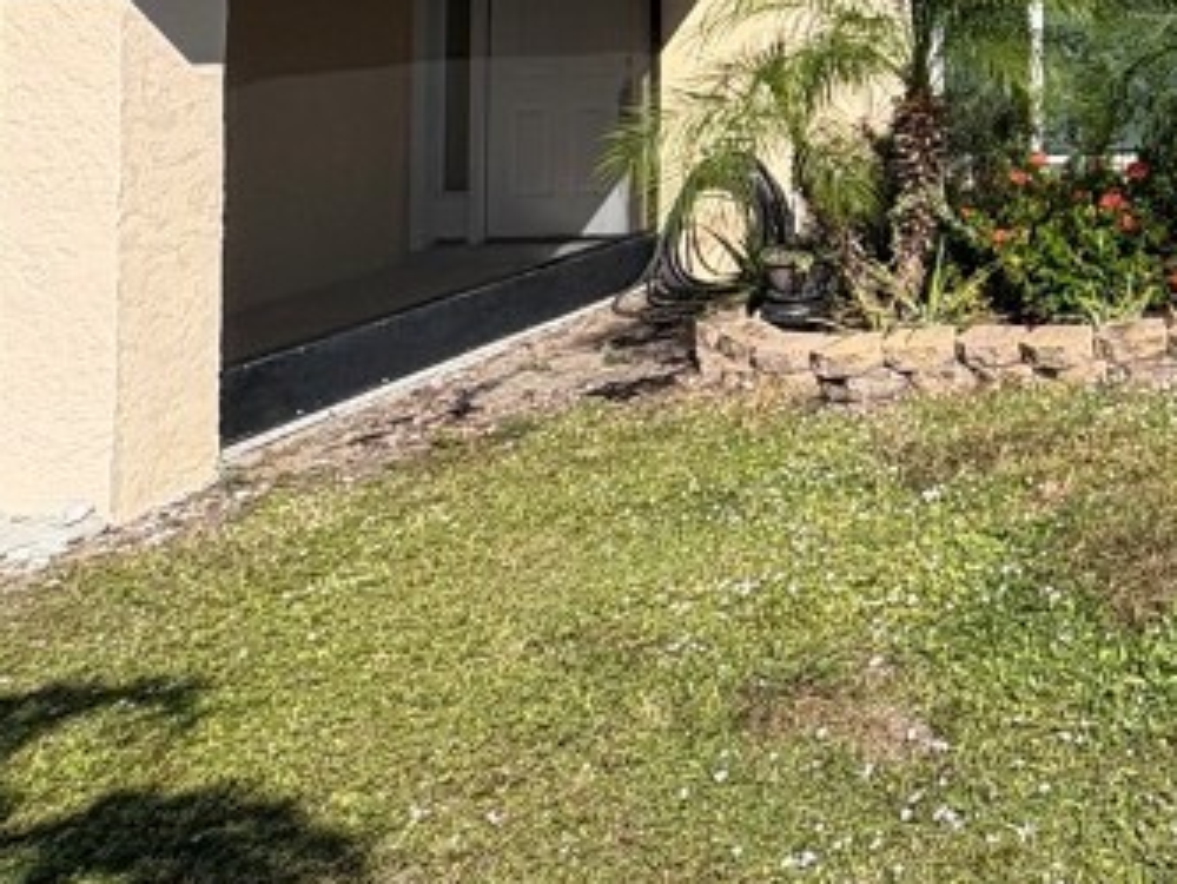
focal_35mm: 43
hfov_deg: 33.9
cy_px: -85
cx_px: 1463
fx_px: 1463
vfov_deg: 30.2
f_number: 2.2
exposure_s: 1/2083
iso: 50
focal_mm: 2.22
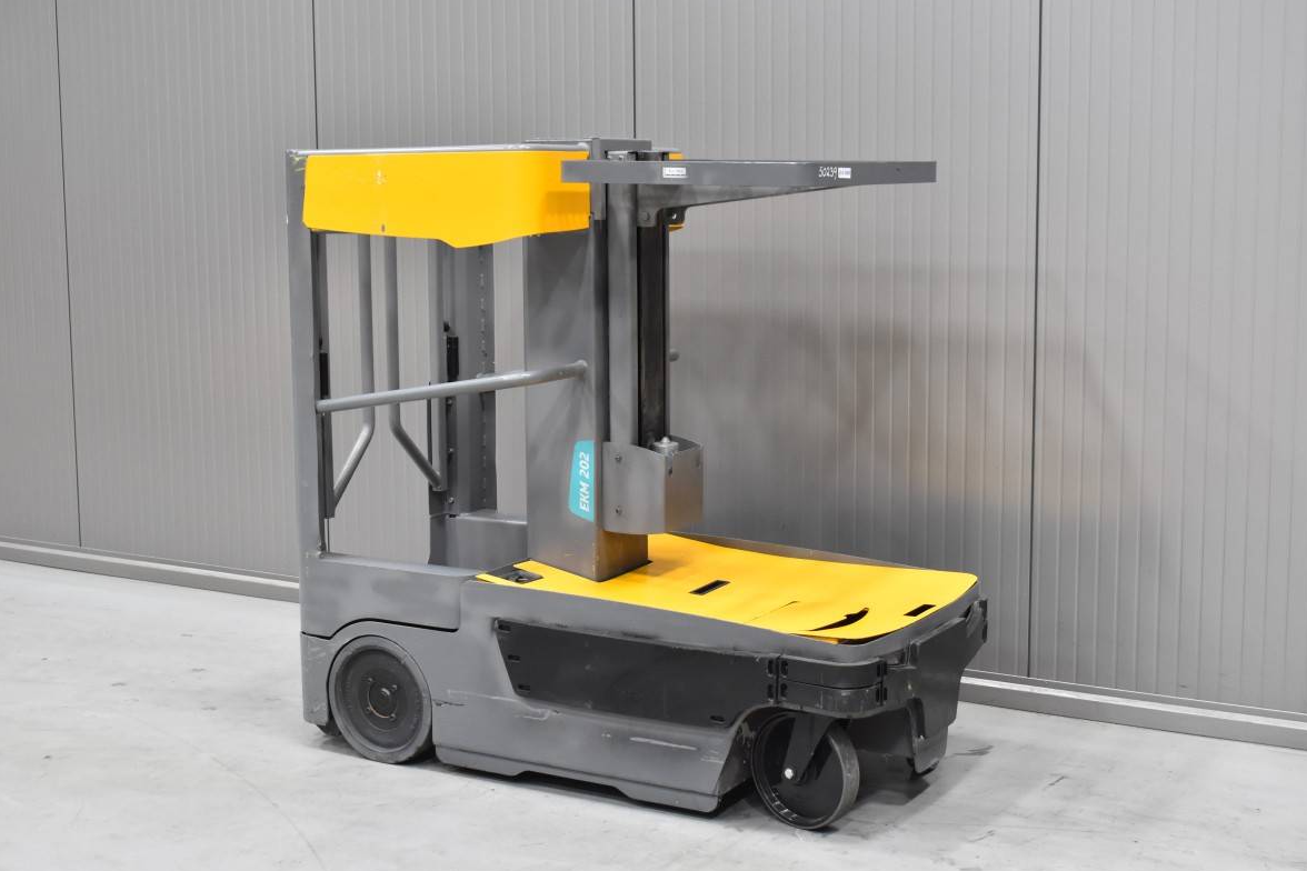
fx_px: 1779
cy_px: 433
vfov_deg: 27.5
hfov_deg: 40.3
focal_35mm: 49
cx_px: 646
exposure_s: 1/30
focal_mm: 32
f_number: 5.6
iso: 1600
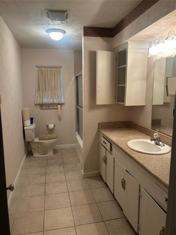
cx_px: 88
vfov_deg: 67.3
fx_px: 176
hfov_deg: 53.1
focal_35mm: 26
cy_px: 118
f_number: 1.5
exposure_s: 1/60
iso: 100
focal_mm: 5.7
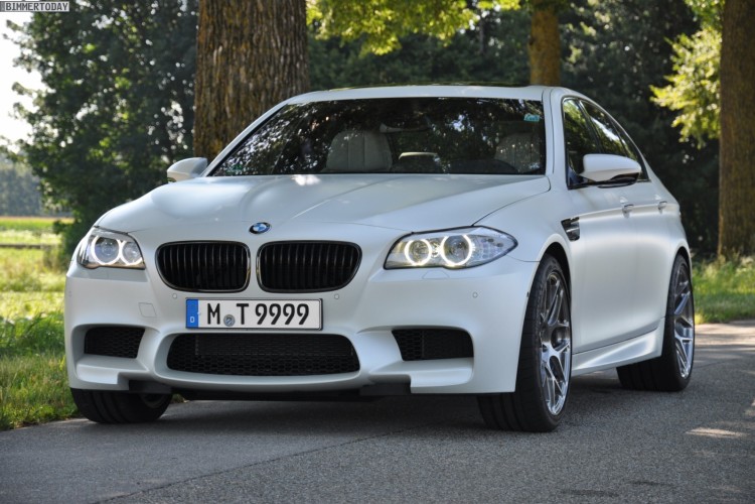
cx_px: 378
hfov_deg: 16.1
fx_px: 2674
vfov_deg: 10.8
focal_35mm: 128
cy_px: 252
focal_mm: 85
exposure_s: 1/200
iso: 200
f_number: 7.1
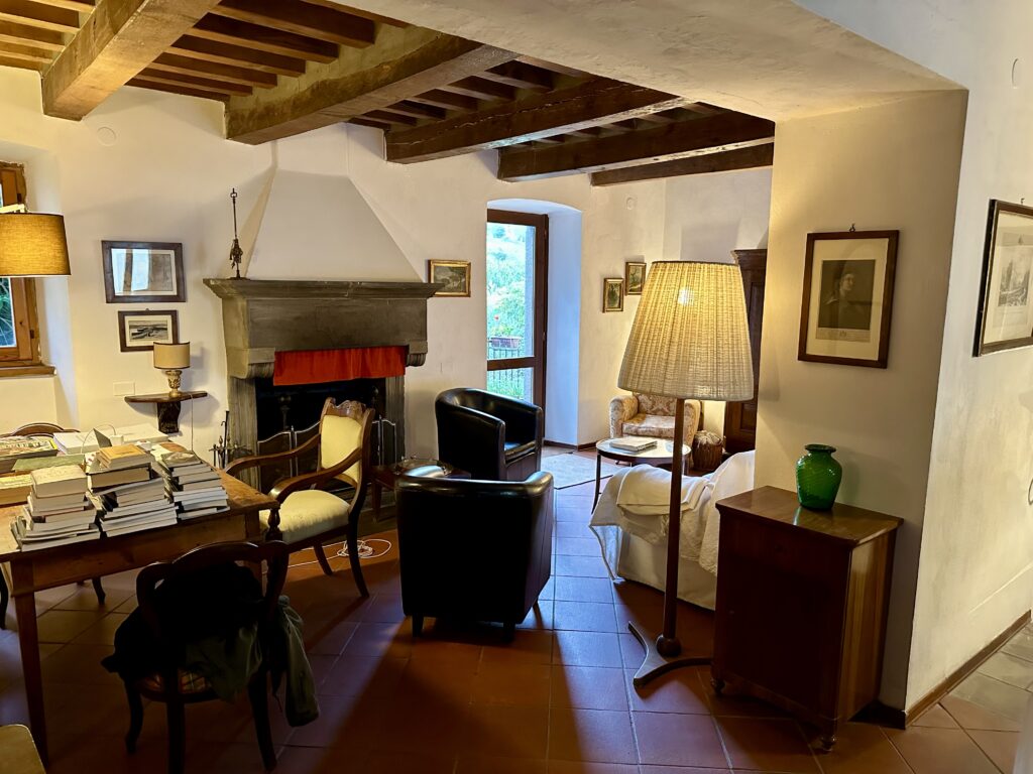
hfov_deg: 71.6
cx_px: 516
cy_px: 387
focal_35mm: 24
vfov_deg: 56.8
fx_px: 716
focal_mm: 6.86
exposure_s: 1/50
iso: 640
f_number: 1.78
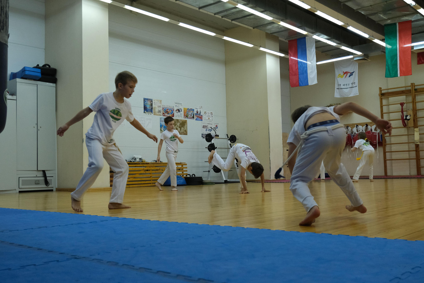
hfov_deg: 50.7
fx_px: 448
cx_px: 212
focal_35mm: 38
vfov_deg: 35.1
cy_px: 142
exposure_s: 1/320
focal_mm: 25.6
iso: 2500
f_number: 4.4
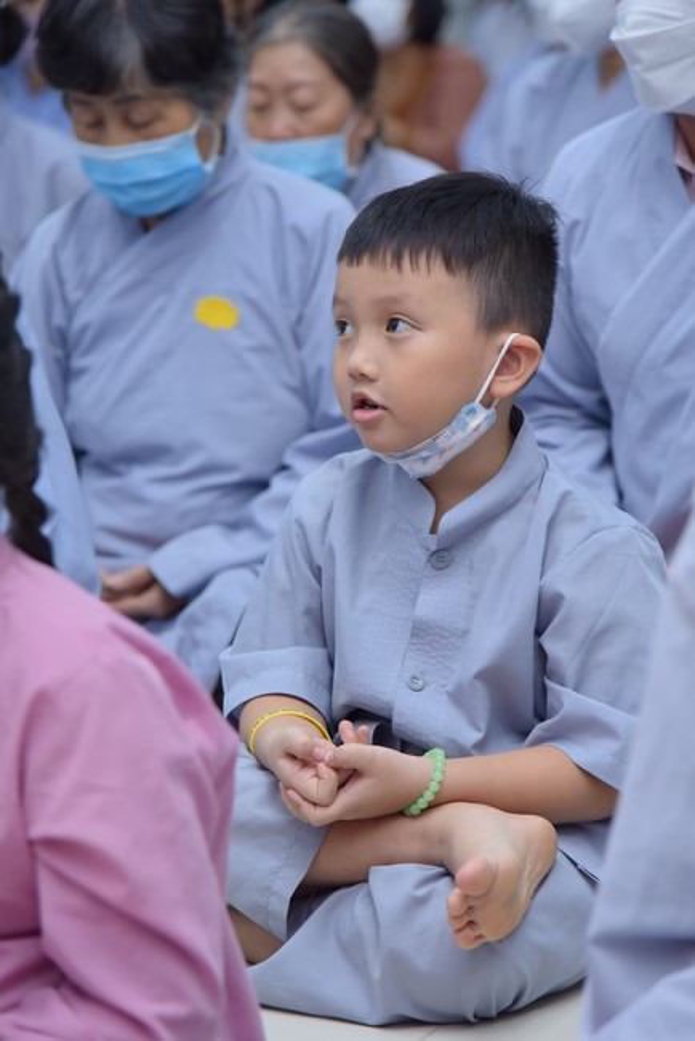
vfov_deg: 17.1
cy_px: 520
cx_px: 348
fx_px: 3471
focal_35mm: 120
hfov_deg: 11.4
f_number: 4.5
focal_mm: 120
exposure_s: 1/125
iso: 1000
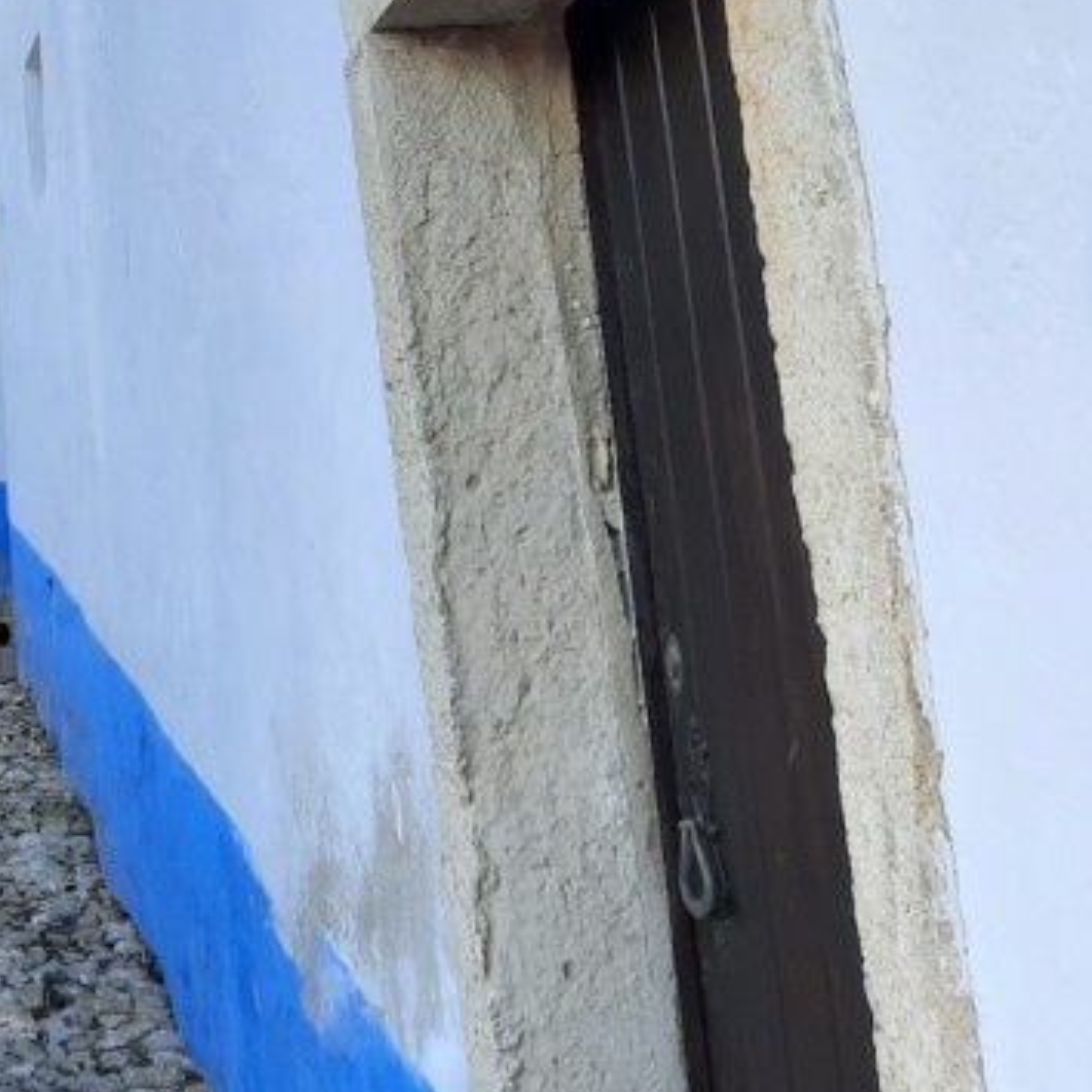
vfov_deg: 27.9
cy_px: 179
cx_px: -327
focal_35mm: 60
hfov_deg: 24.8
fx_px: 2141
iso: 32
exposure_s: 1/156
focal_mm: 4.6
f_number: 2
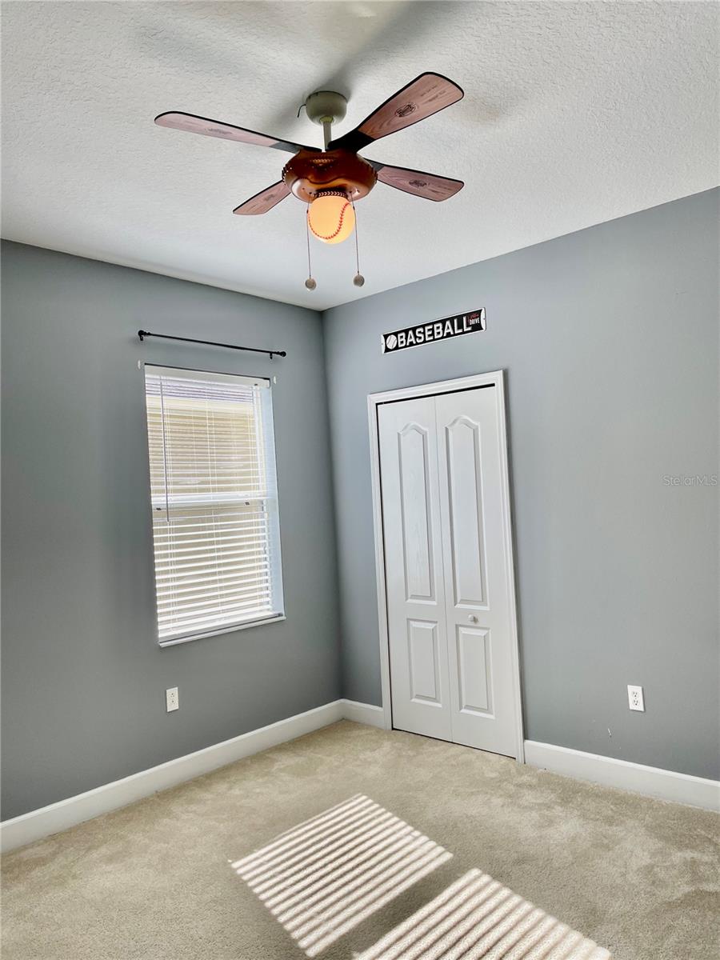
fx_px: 721
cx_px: 360
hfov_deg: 53.1
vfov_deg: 67.3
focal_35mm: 26
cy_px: 480
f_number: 1.6
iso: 32
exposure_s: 1/432
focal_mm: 5.1
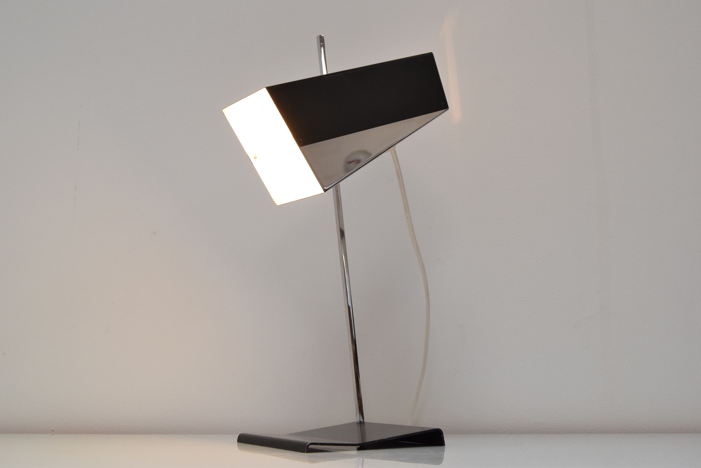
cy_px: 234
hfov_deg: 42.3
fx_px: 906
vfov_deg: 29.0
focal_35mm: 46
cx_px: 350
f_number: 8
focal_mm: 31
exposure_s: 1/250
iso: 1600
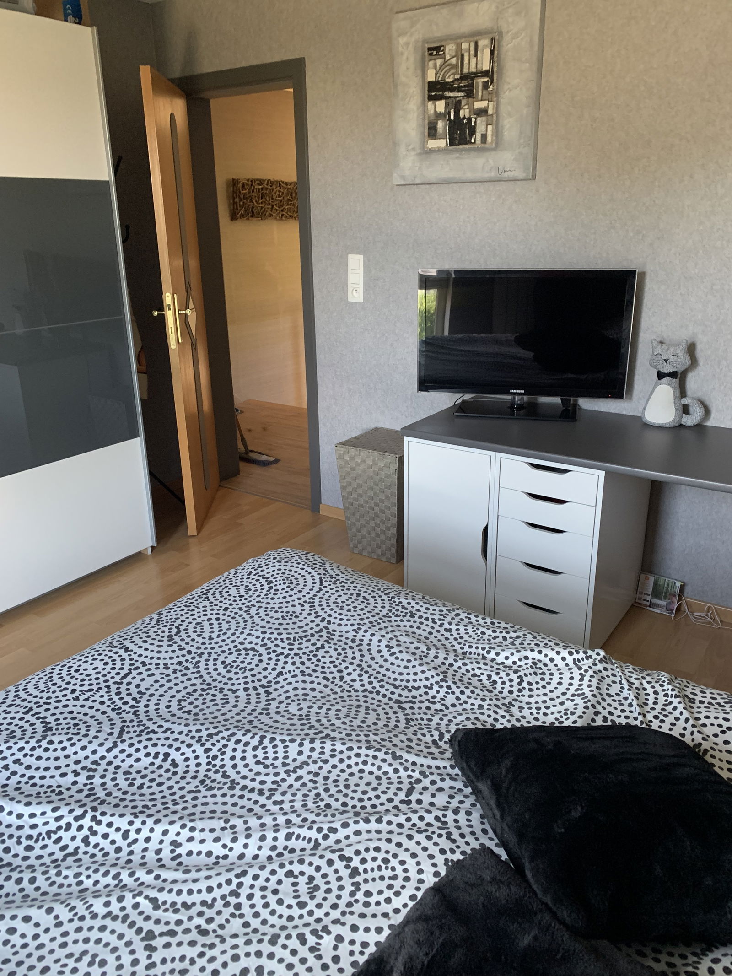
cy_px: 488
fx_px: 733
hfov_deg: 53.1
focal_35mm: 26
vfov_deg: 67.3
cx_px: 366
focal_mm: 4.25
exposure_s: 1/60
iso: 250
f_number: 1.8
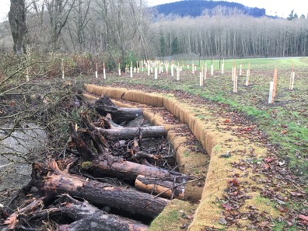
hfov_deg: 61.7
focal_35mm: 29
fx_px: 258
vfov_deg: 48.2
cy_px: 116
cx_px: 154
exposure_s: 1/30
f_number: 2.2
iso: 40
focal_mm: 4.15
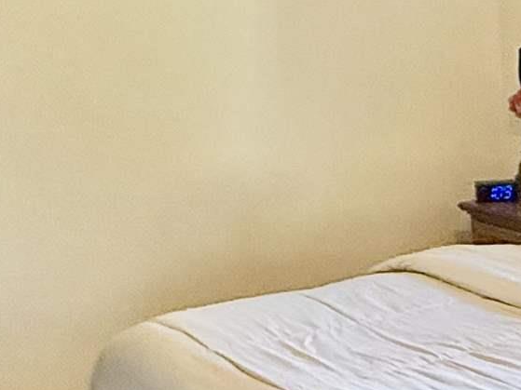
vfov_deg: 19.1
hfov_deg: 20.9
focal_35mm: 77
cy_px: 178
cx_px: 814
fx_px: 1159
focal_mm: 2.22
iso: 640
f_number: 2.2
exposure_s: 1/60
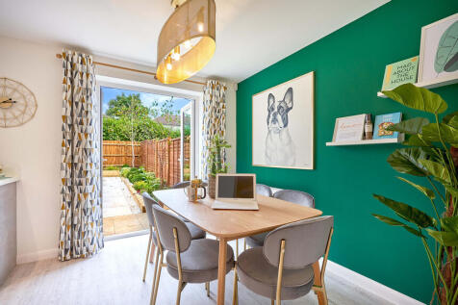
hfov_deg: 96.8
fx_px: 203
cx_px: 229
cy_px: 152
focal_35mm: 16
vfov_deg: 73.7
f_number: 10
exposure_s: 1/5
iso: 100
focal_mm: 16
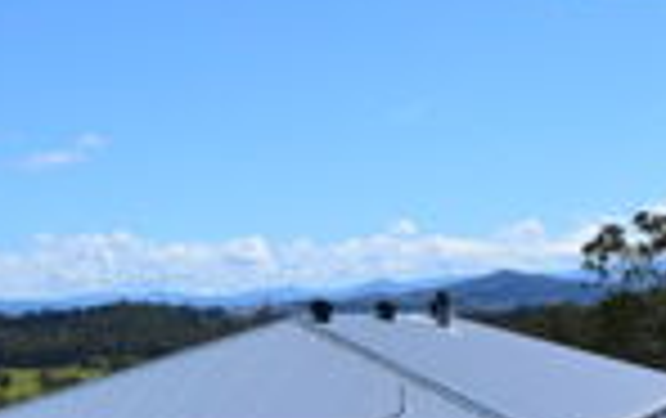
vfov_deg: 14.6
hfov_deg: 22.6
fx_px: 1618
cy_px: 342
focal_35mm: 89
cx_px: 40
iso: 360
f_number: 11
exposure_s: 1/500
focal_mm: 18
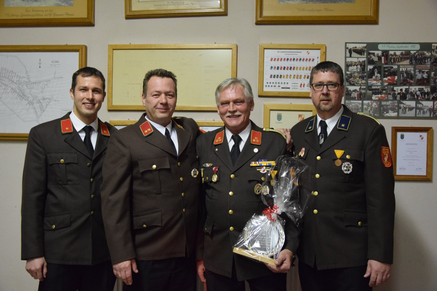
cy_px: 146
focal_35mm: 39
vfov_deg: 34.2
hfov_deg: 49.6
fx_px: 473
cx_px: 218
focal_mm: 26
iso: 4500
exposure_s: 1/60
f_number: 4
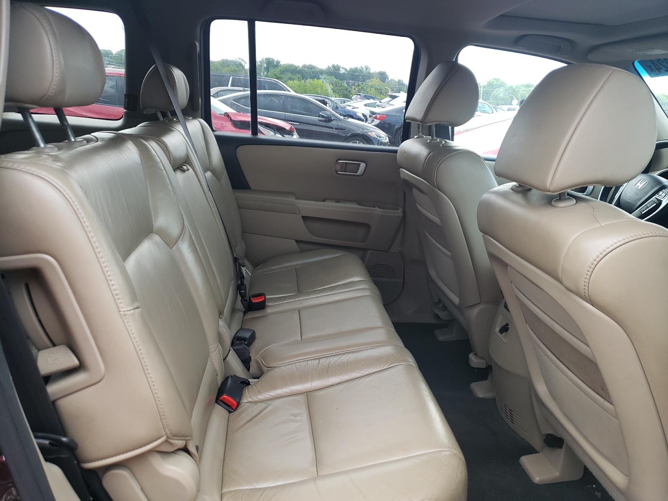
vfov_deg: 53.1
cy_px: 250
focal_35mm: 26
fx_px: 502
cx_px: 334
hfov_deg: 67.3
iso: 64
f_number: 1.5
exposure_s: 1/120
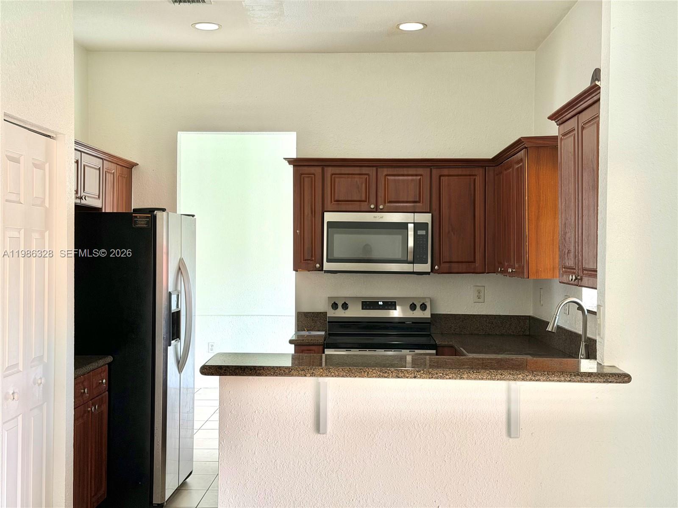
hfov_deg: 39.7
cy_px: 254
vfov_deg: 30.3
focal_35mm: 48
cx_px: 339
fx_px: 940
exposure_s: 1/121
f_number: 1.78
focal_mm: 6.76
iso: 64
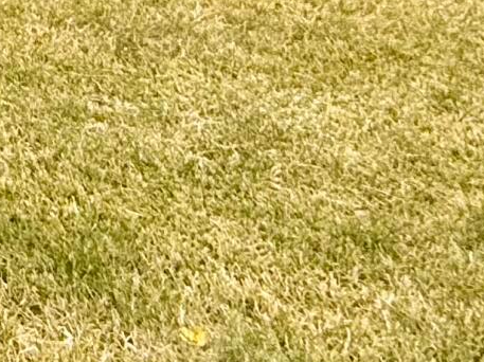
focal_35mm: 92
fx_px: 1285
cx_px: -895
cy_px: -369
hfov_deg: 12.2
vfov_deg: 13.6
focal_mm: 2.22
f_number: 2.2
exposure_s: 1/235
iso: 50
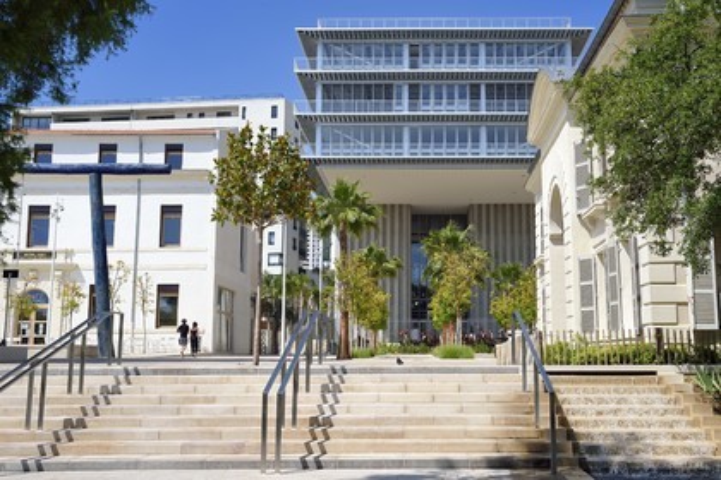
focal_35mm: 36
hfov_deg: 53.1
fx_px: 721
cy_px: 240
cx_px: 360
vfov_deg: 36.9
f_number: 11
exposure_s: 1/500
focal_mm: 36
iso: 200
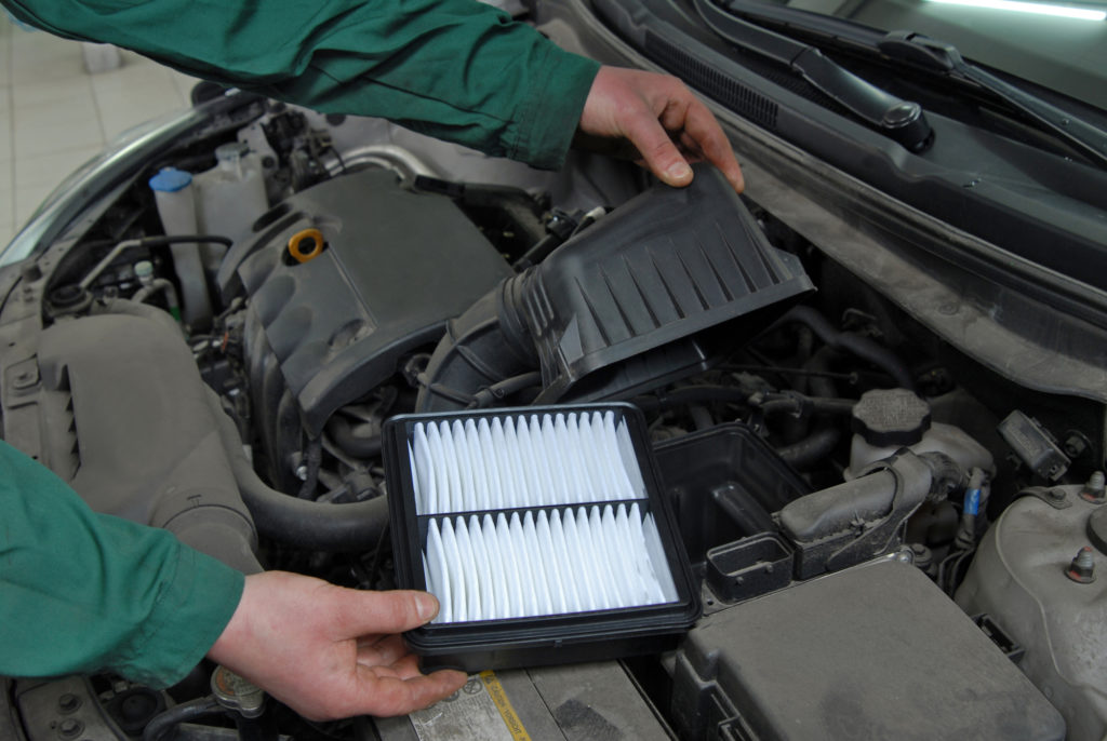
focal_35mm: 39
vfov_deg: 34.3
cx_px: 554
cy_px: 370
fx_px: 1201
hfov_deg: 49.5
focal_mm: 26
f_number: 5
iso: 125
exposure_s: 1/4
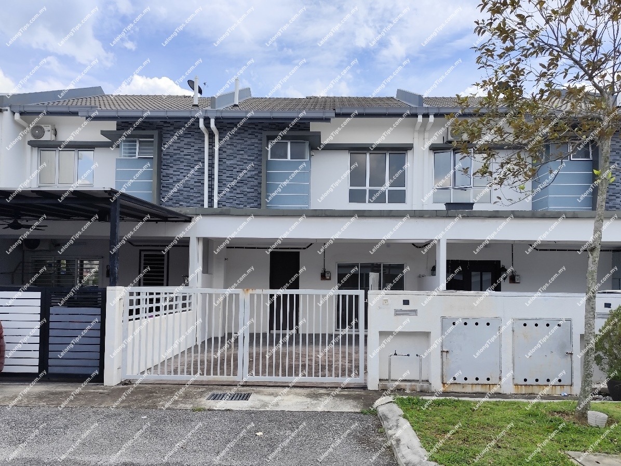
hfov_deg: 73.9
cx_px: 310
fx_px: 413
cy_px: 233
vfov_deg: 58.9
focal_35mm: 23
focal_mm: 6.14
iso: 50
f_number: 1.65
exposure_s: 1/1122
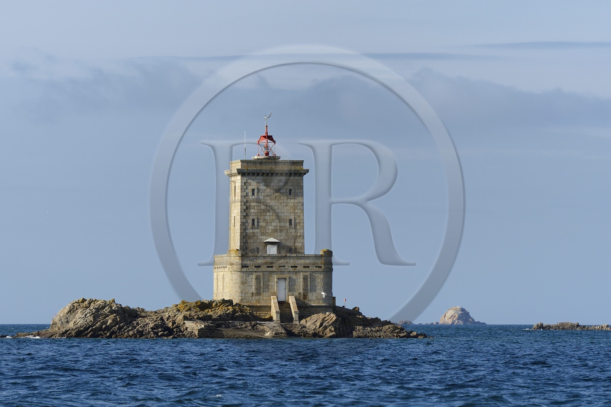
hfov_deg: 10.3
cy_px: 204
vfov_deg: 6.9
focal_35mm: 200
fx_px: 3394
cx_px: 306
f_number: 7.1
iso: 400
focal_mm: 200
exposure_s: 1/1600
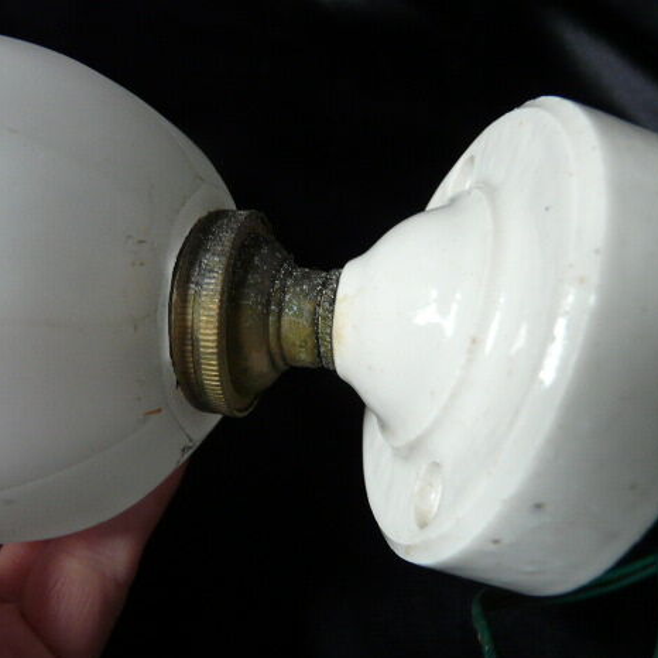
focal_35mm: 34
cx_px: 292
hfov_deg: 48.4
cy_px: 328
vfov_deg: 48.5
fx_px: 731
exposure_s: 1/13
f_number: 2.8
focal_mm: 4.6
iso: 200
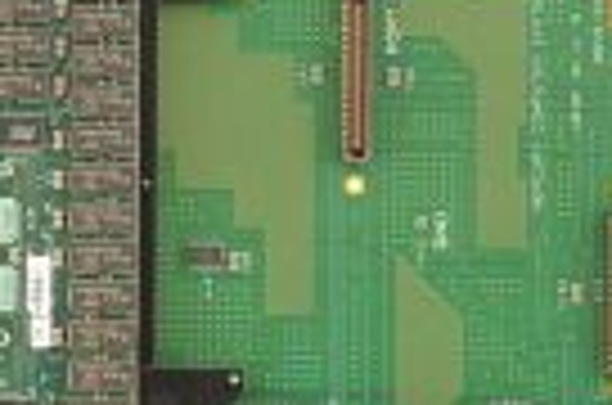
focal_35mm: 221
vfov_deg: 6.1
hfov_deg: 9.3
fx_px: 3748
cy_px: 628
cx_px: 36
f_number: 8
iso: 1600
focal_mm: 50
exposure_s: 1/125
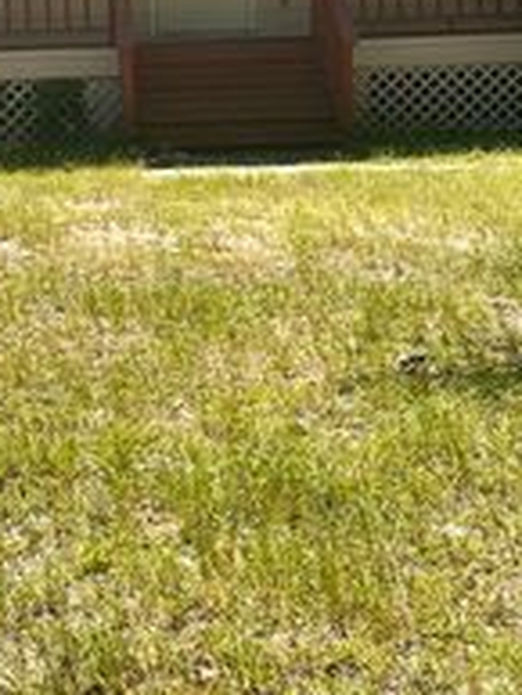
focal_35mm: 83
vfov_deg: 23.3
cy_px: 171
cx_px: 101
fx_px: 1667
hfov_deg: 17.6
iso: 80
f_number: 1.78
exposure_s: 1/2809
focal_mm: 6.86
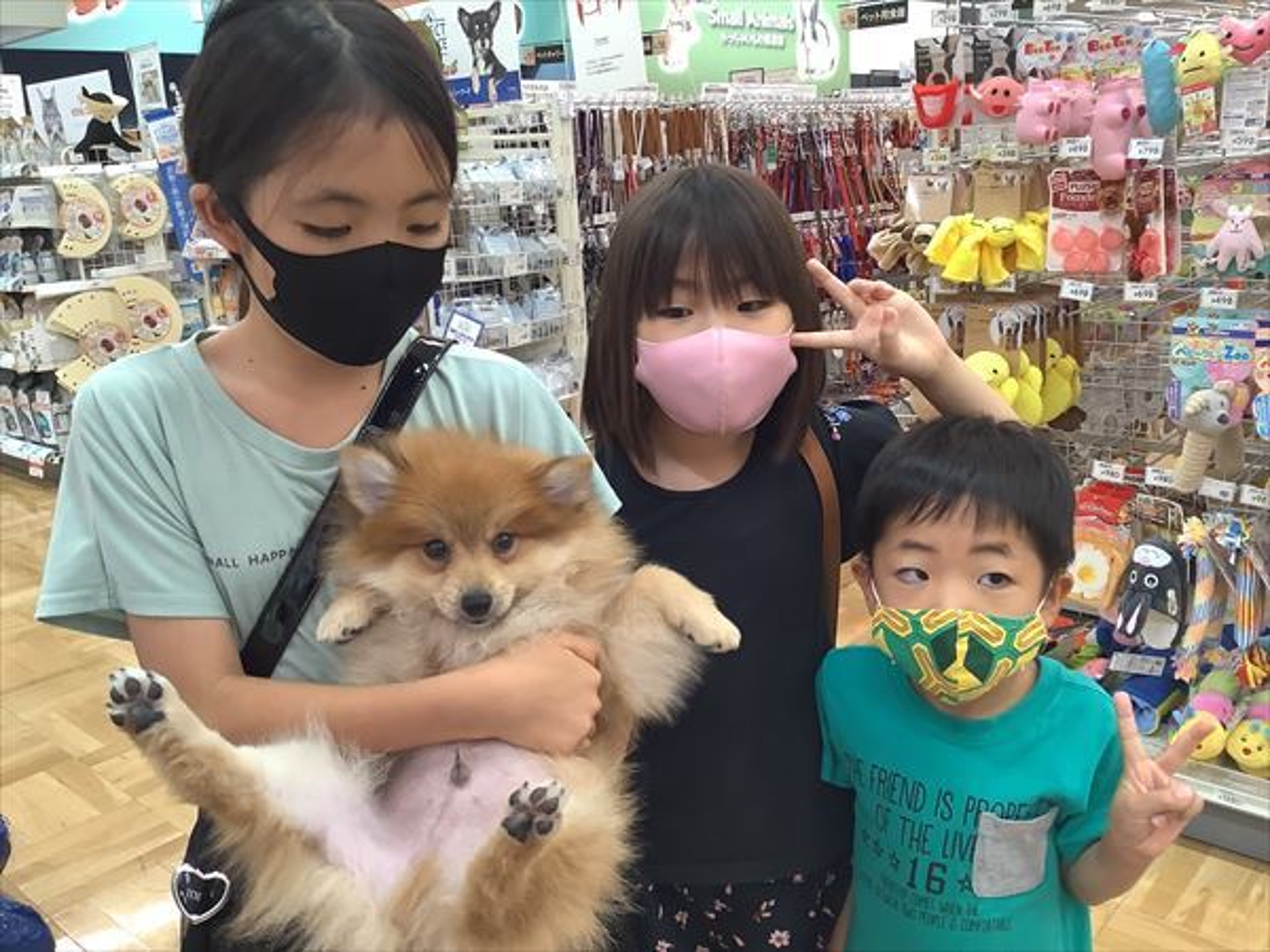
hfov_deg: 58.4
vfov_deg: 45.4
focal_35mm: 31
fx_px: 1137
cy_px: 476
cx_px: 635
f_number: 2.4
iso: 200
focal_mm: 3.3
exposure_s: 1/50
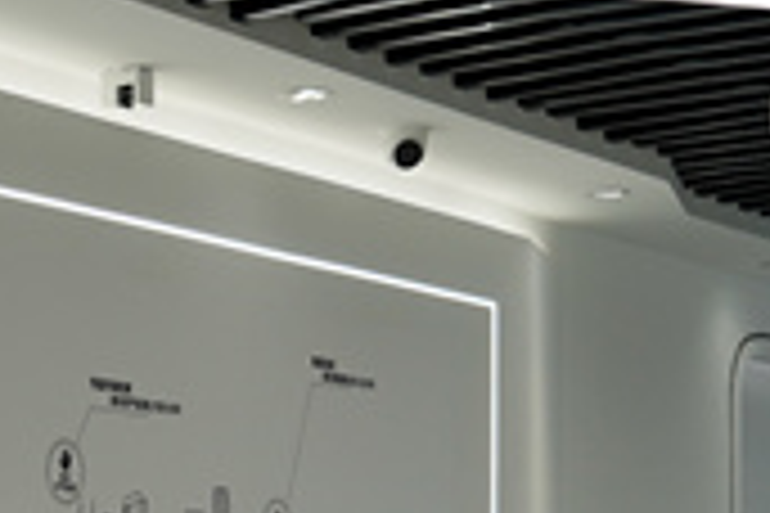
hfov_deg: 15.0
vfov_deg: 10.2
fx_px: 2802
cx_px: -198
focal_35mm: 131
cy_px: 754
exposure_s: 1/160
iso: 160
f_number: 4
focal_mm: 28
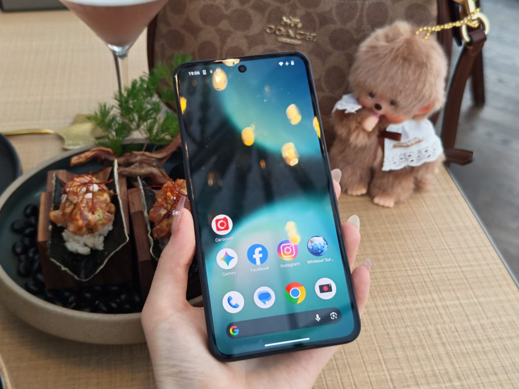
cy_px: 194
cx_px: 260
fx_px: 690
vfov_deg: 31.5
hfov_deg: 41.2
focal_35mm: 46
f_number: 1.6
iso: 250
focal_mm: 5.4
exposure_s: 1/60
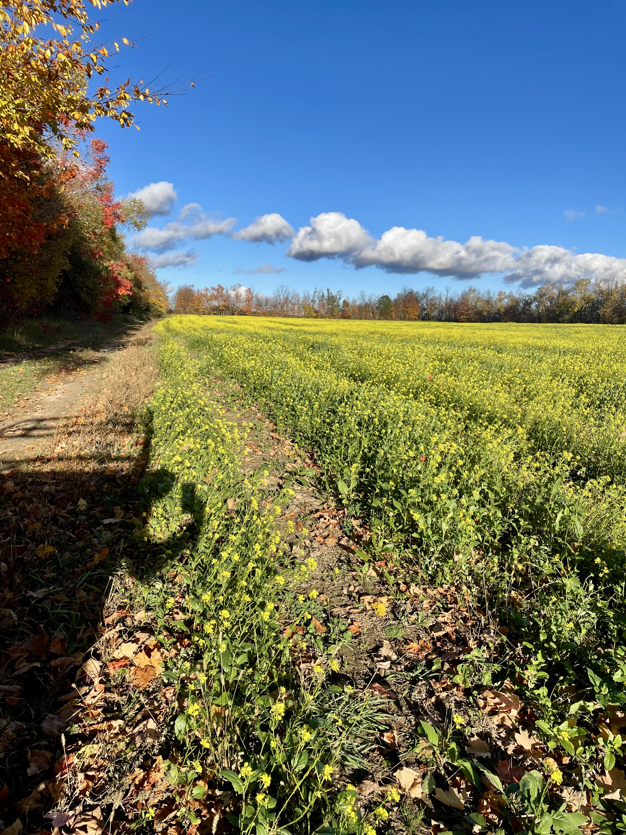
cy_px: 418
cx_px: 313
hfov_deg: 53.1
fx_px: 627
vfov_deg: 67.3
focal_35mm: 26
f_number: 1.6
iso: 32
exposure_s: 1/1092
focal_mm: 4.2
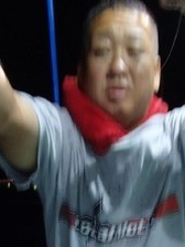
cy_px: 233
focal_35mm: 60
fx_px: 428
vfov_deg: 30.4
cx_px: 81
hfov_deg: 24.4
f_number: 3.9
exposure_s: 1/30
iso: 400
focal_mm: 5
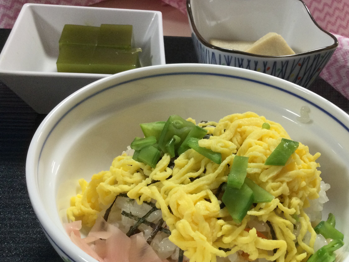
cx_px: 211
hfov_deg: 41.9
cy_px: 160
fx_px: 454
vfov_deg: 32.1
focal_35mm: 45
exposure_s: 1/30
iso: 64
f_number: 2.4
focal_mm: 3.3
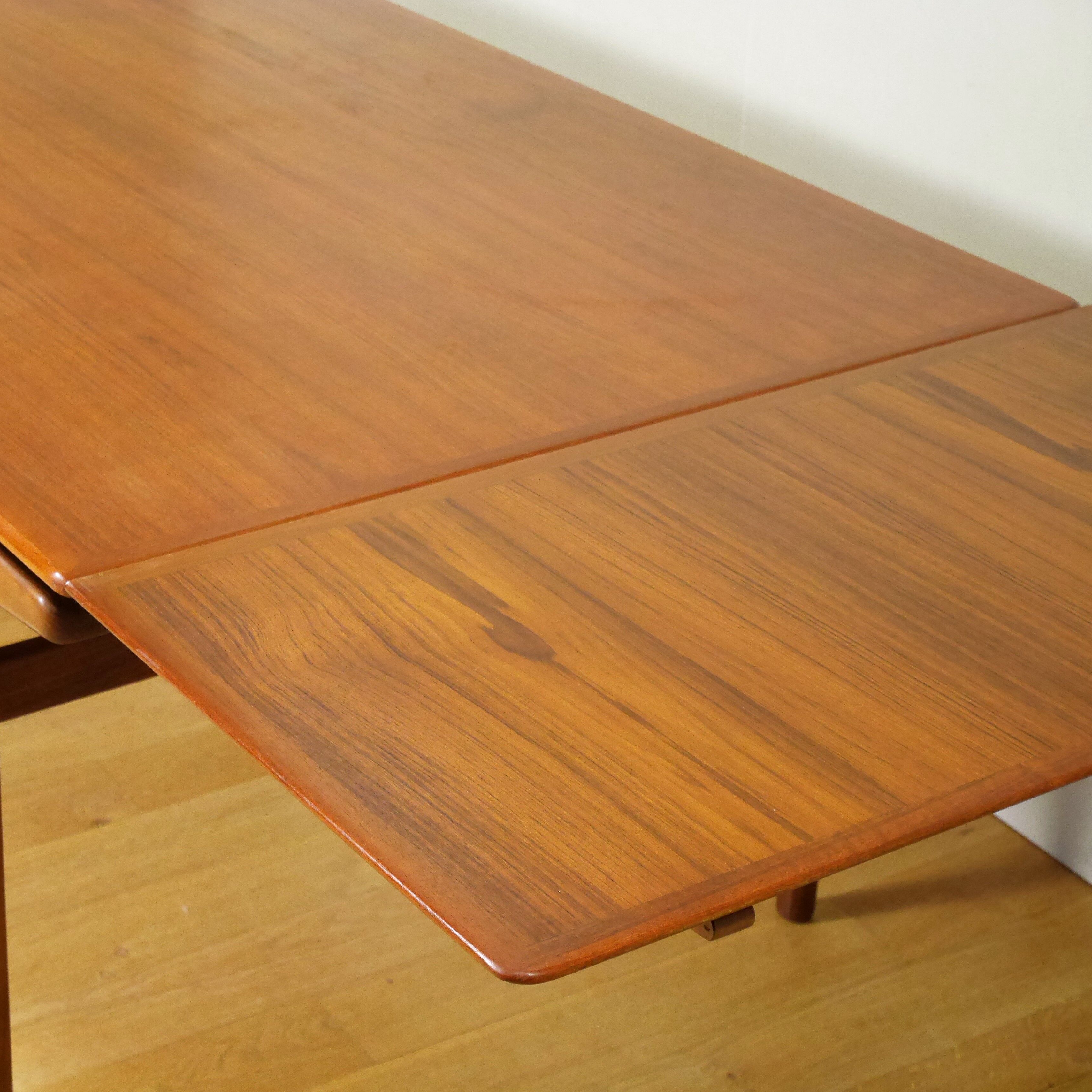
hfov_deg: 22.7
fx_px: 2712
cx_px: 364
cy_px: 547
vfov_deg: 22.8
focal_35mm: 76
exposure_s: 1/80
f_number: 5.6
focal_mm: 32
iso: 2500
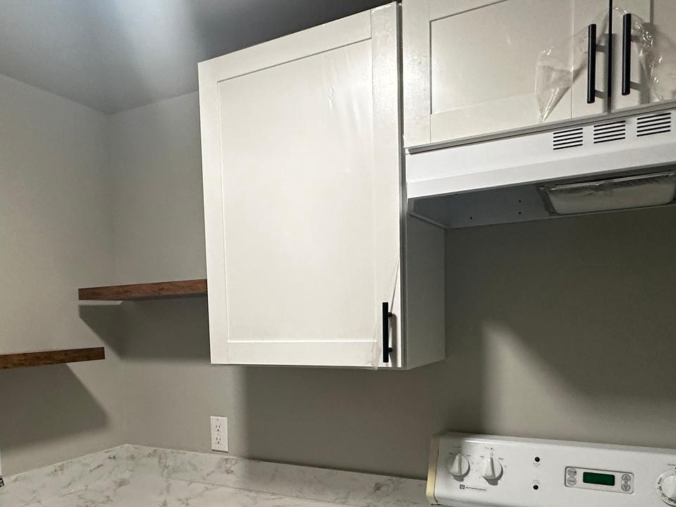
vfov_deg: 45.5
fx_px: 586
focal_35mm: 30
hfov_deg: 59.8
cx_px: 304
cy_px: 368
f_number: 2.2
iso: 250
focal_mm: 2.22
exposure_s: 1/120
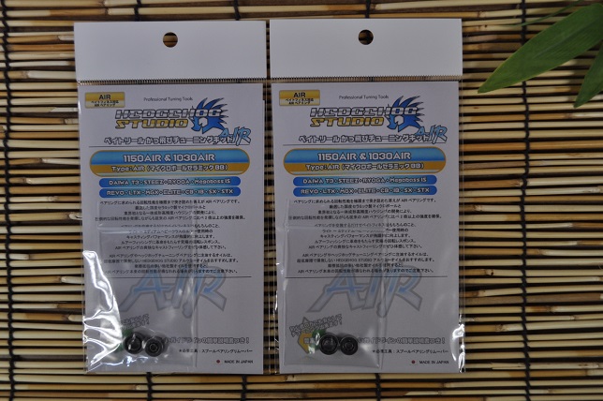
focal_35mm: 36
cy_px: 200
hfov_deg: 53.2
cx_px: 302
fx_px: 602
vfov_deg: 36.8
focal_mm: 24
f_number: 5.6
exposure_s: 1/60
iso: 640
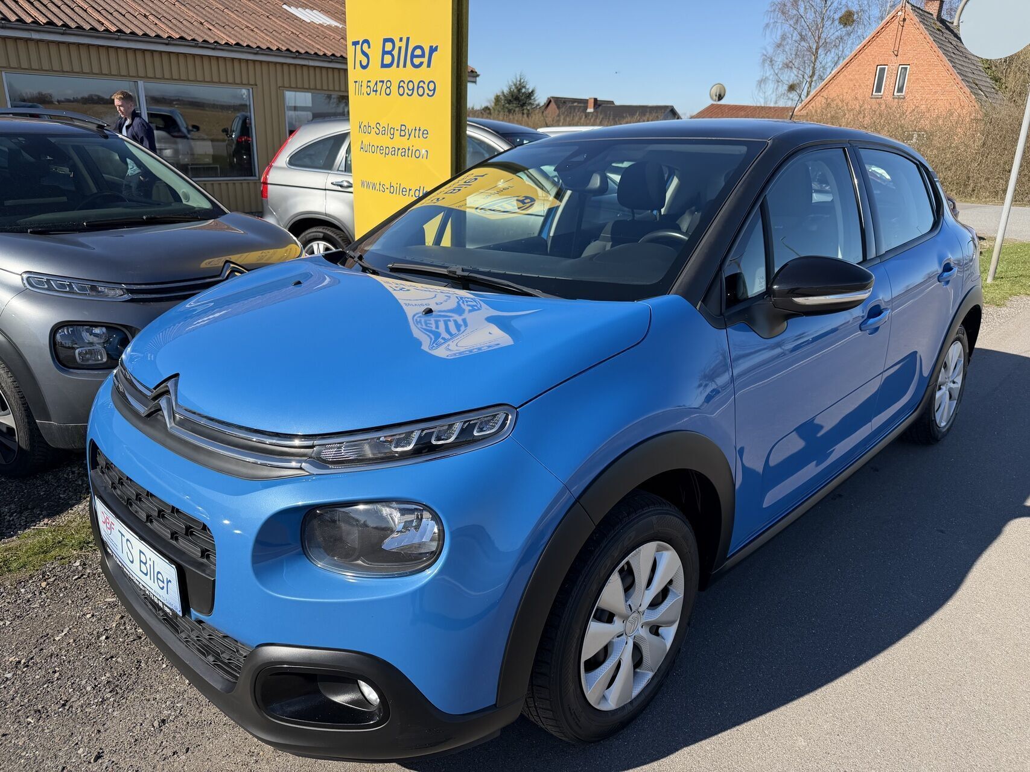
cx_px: 515
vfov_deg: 56.8
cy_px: 386
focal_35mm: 24
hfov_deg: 71.6
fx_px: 714
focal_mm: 6.76
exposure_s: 1/3584
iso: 100
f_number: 1.78
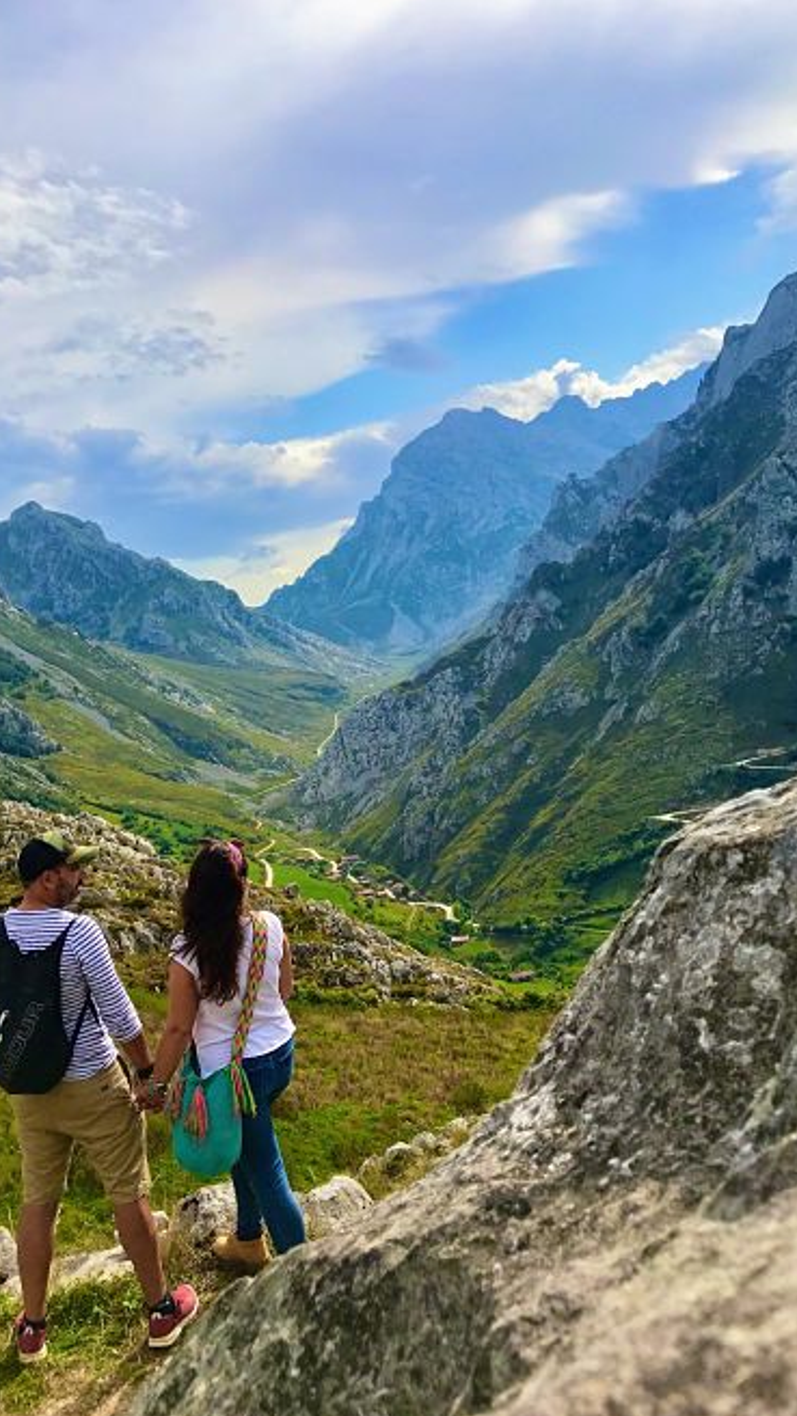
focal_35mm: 31
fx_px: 1165
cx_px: 343
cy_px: 718
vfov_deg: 62.6
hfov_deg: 37.7
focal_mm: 3.99
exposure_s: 1/5319
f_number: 1.8
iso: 20
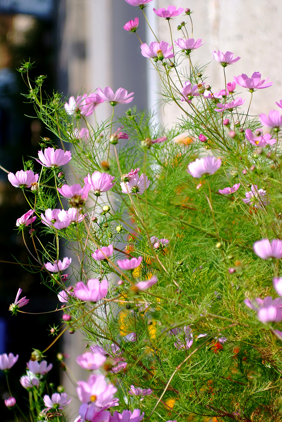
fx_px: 1231
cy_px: 211
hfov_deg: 13.1
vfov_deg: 19.4
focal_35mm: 105
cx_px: 141
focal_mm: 70
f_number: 2.8
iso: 100
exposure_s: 1/1600
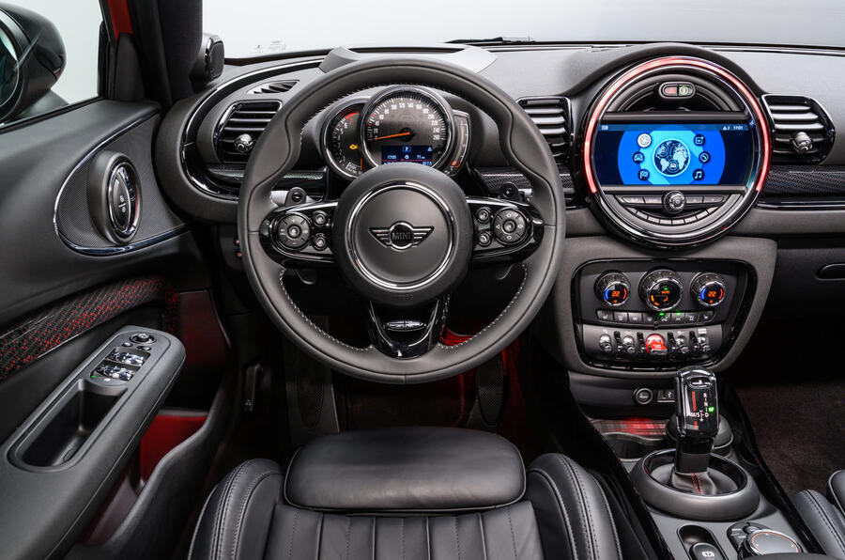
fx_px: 761
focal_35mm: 32
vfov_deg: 40.4
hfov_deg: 58.1
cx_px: 422
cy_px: 280
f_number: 11
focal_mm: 32.5
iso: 200
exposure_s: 2
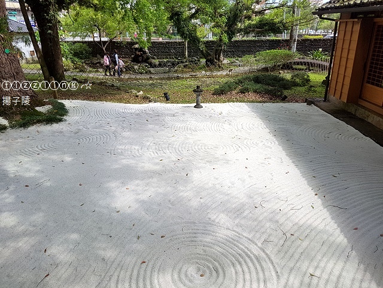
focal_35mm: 26
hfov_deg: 67.3
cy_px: 144
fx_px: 288
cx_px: 192
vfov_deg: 53.1
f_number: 1.7
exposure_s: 1/1392
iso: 50
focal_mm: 4.2
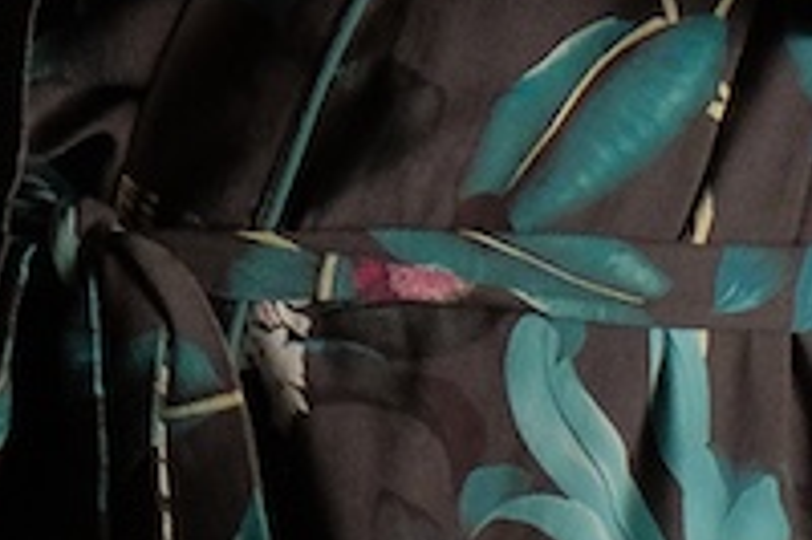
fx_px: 11381
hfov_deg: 4.0
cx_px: -877
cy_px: -840
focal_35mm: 505
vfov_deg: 2.7
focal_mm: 56
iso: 1250
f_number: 1.2
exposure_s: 1/80
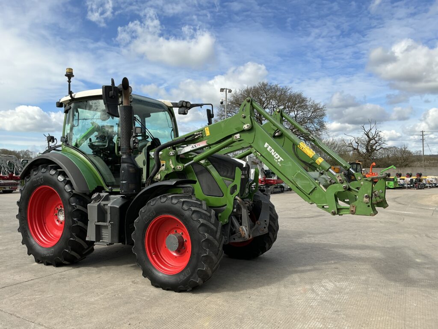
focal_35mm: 28
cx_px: 219
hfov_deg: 63.4
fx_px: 354
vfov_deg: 49.7
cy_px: 164
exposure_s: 1/1786
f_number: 1.8
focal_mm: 3
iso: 25
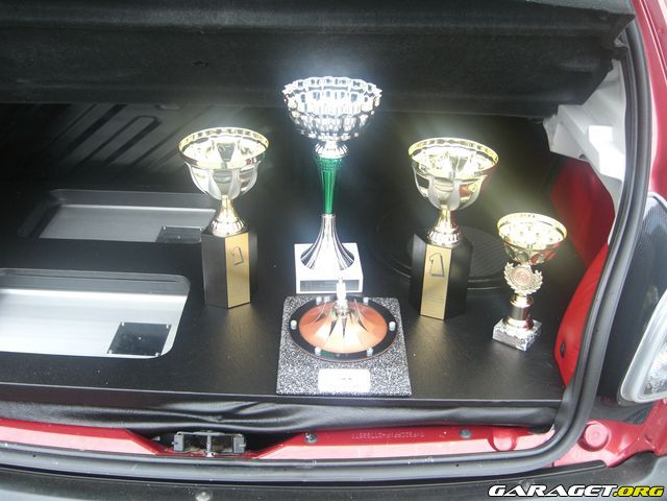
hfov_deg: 49.0
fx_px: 732
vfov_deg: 37.7
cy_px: 250
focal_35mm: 38
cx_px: 334
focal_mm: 7.9
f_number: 2.8
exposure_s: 1/125
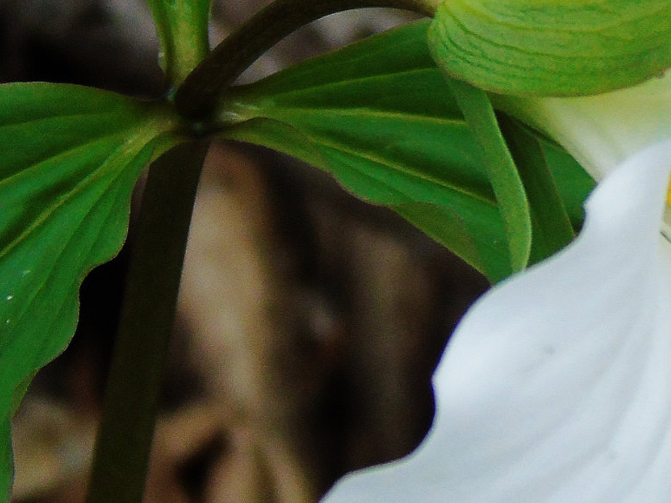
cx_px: 883
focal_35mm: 448
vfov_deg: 3.3
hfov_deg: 4.4
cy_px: 287
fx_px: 8684
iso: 200
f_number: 4.9
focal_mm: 29
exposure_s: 1/400
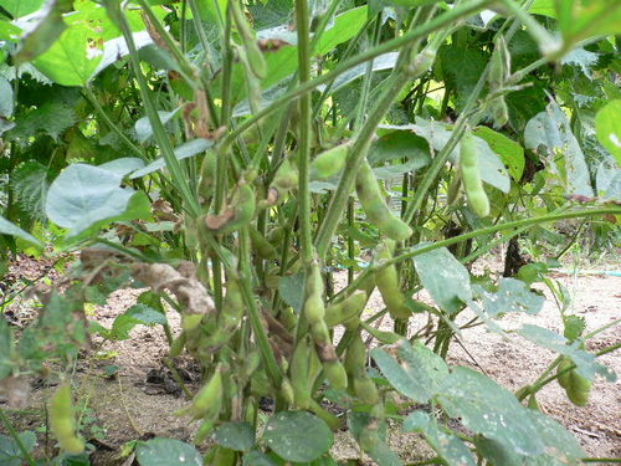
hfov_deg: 52.6
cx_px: 310
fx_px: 628
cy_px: 233
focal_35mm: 35
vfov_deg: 40.7
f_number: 2.8
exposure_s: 1/60
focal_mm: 5.8
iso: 100
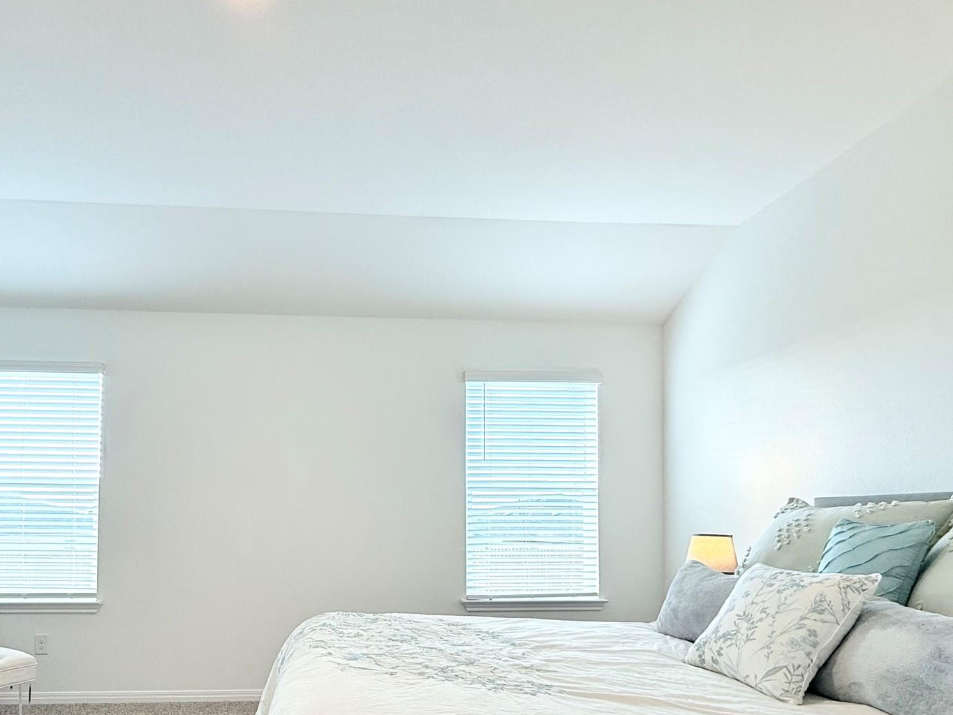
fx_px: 578
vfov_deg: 61.1
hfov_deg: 77.7
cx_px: 365
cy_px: 506
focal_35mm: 21
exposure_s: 1/120
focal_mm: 2.22
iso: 100
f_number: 2.2
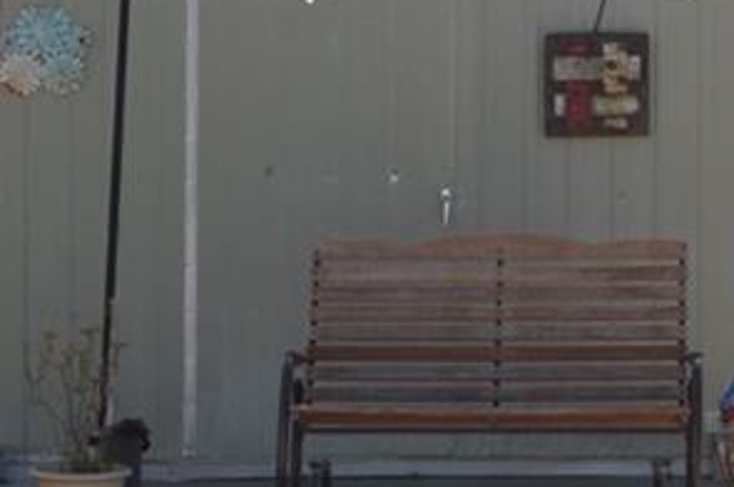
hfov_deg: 11.1
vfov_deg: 7.6
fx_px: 3646
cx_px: 1075
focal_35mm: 179
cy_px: 34
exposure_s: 1/200
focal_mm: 22
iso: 100
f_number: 8
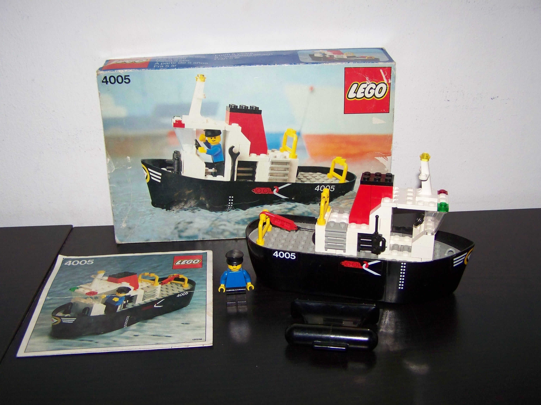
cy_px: 202
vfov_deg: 37.7
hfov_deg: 49.0
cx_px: 270
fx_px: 594
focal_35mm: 38
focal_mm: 6.3
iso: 200
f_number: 2.8
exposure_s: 1/30
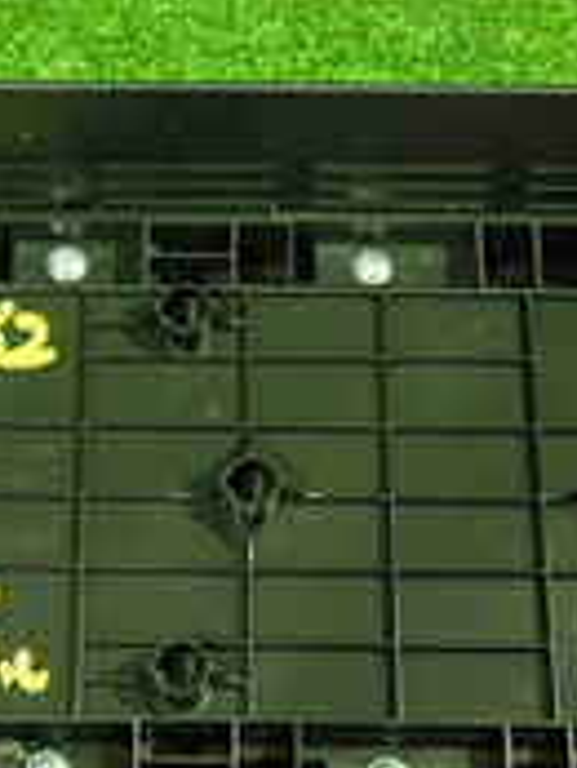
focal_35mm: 104
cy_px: 351
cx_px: 102
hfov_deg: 14.2
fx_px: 2309
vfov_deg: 18.9
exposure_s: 1/20
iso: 800
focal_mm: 5.4
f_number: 2.3
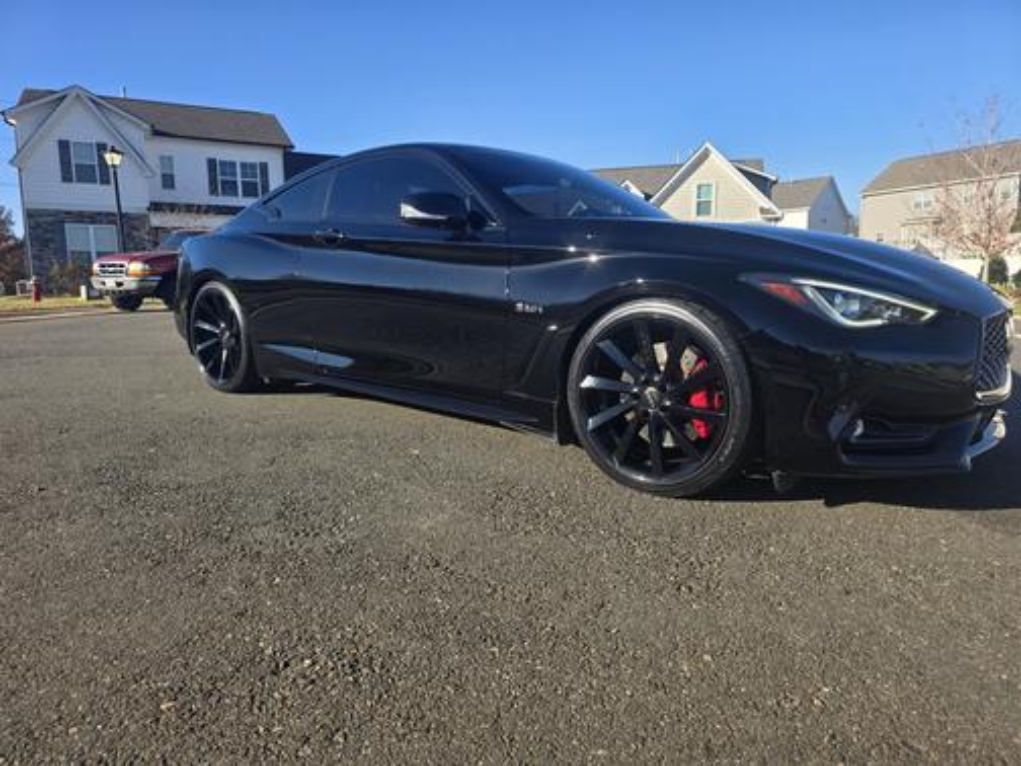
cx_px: 510
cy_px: 383
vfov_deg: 58.9
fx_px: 678
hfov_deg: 73.9
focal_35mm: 23
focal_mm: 6.3
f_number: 1.7
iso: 80
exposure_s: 1/3067
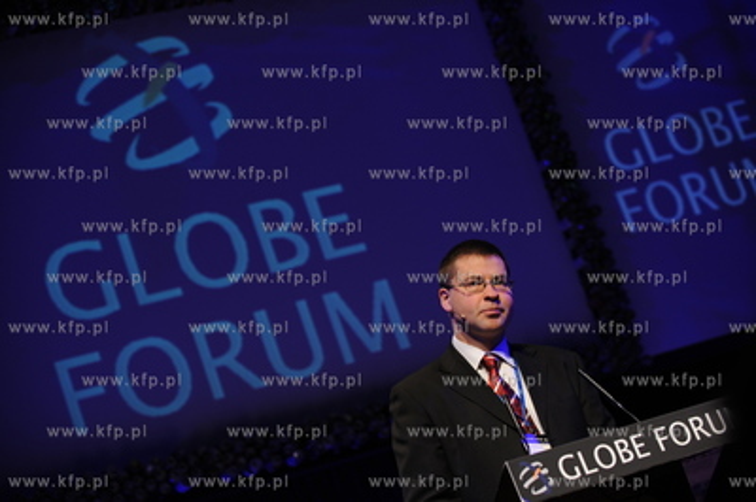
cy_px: 251
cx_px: 378
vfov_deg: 15.2
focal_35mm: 90
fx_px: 1888
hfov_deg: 22.6
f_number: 4.5
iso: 800
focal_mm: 90
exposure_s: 1/125
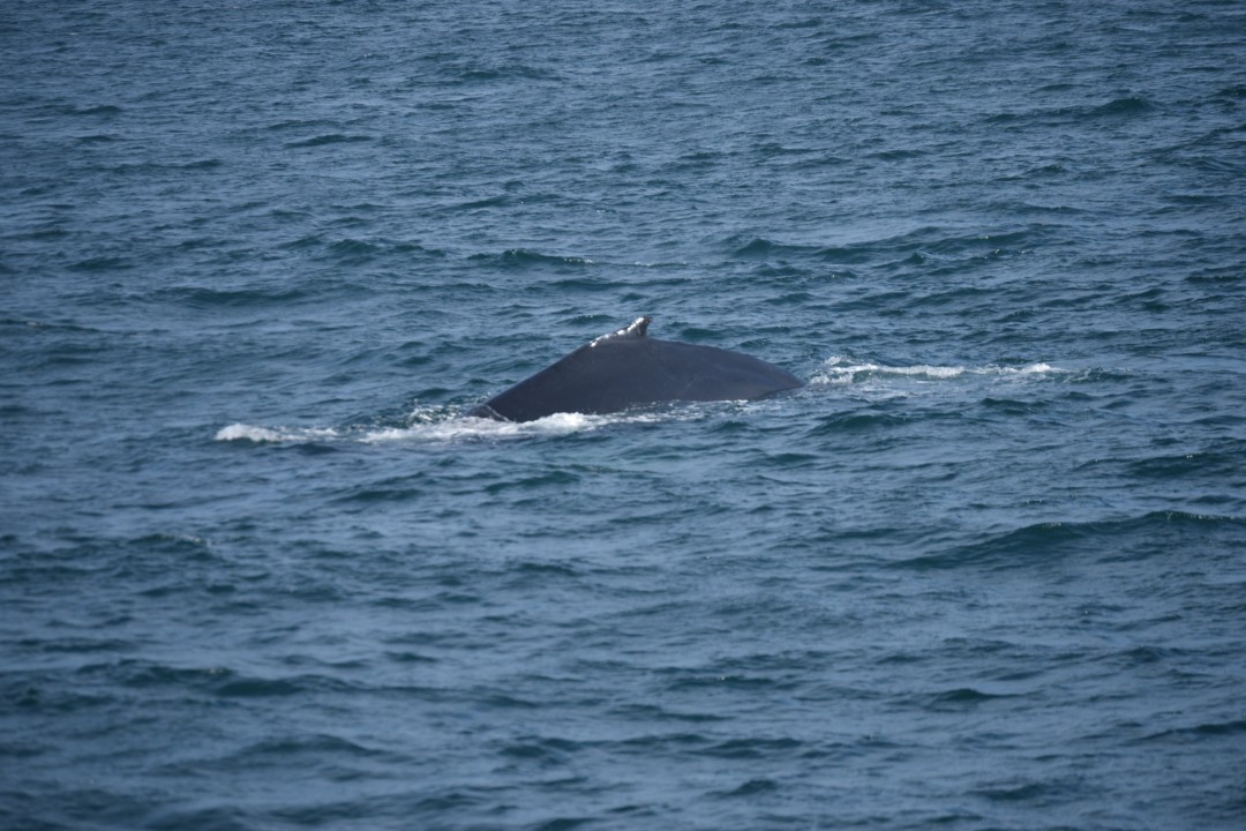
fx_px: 8046
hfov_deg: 8.9
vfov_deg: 5.9
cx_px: 623
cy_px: 416
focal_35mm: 232
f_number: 5.6
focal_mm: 155
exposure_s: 1/1600
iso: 200
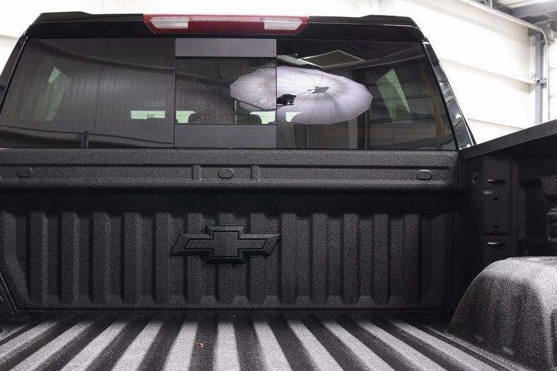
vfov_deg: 28.6
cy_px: 226
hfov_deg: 41.8
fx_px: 727
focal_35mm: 47
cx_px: 237
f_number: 6.3
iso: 1400
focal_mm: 24
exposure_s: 1/15
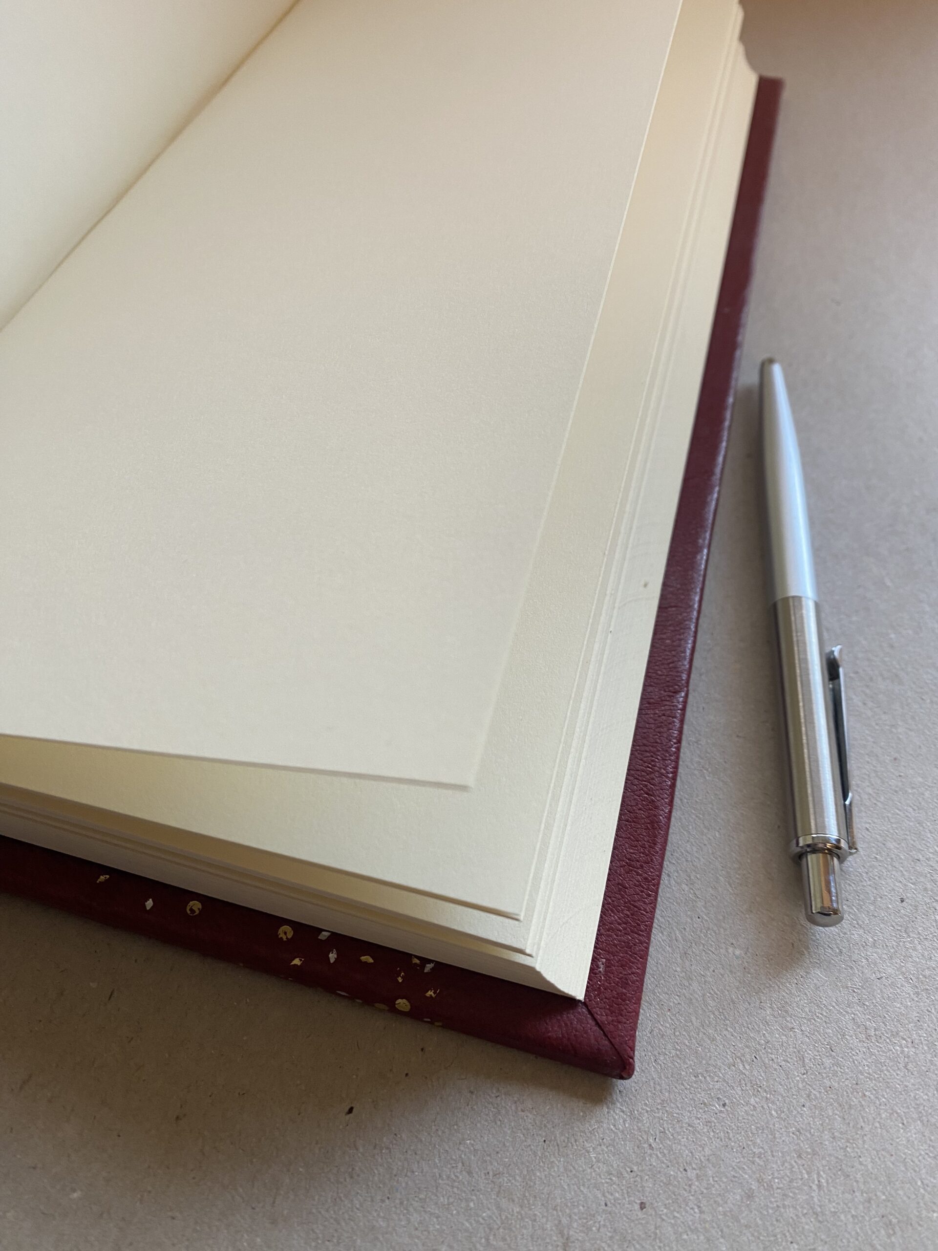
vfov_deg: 67.3
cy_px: 626
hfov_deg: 53.1
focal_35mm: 26
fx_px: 939
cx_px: 469
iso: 80
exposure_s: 1/50
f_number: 1.8
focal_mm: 4.25
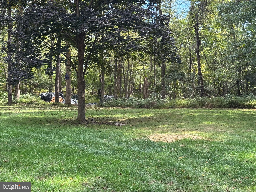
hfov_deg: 39.7
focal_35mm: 48
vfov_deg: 30.3
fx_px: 355
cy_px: 96
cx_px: 128
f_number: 1.78
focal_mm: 6.76
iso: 64
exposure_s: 1/439
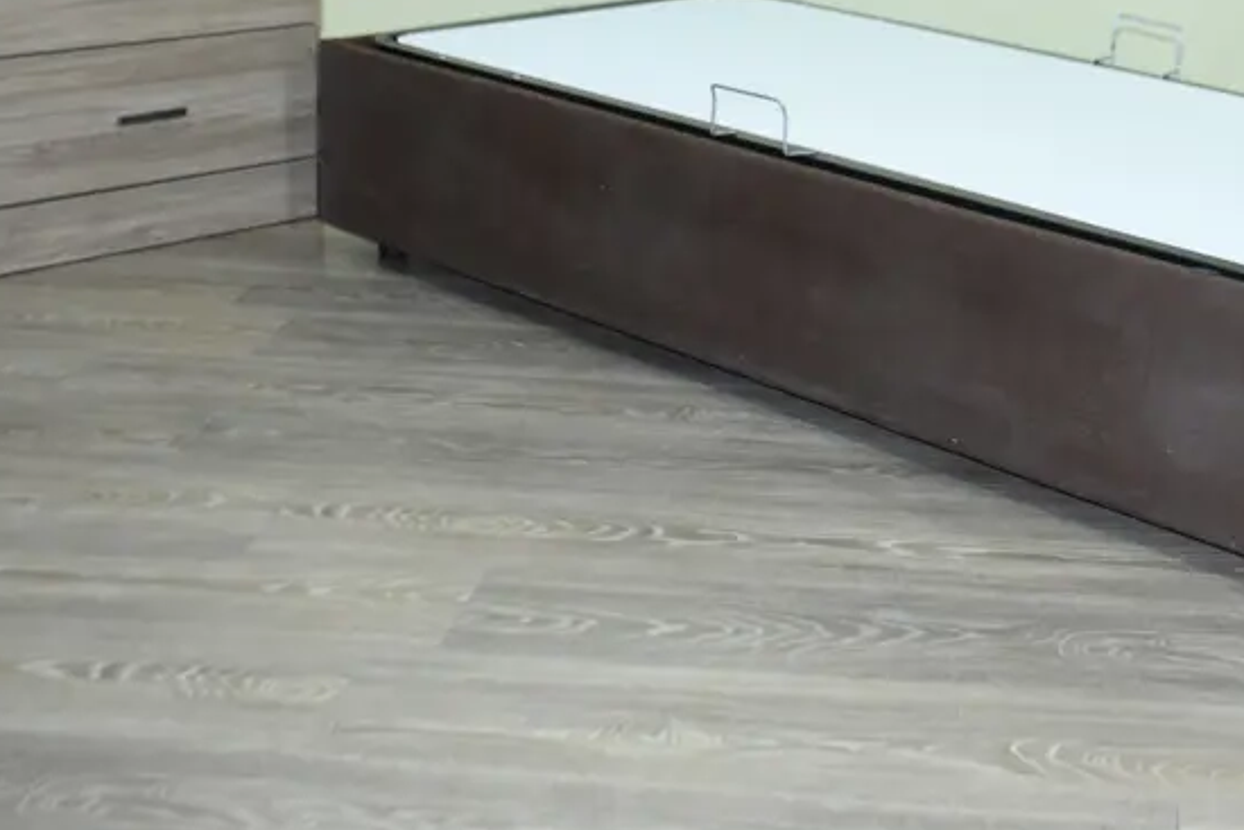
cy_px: 96
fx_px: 2074
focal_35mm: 60
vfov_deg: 22.1
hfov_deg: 32.3
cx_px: 1027
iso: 1000
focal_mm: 22
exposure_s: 1/60
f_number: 5
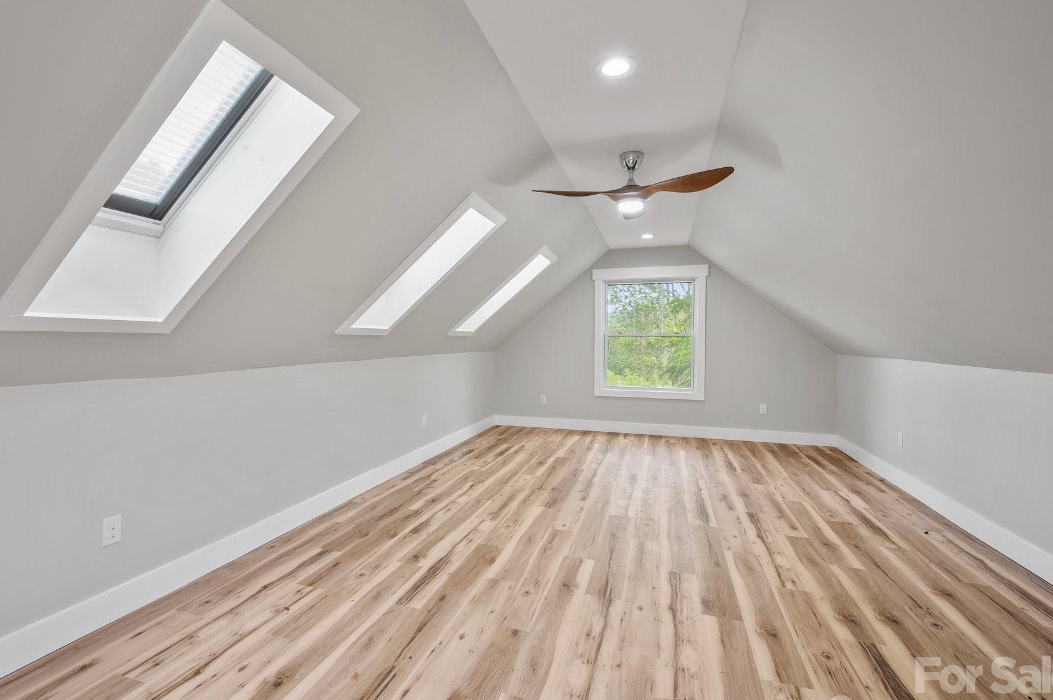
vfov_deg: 70.4
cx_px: 482
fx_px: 497
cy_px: 349
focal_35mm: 17
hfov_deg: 93.1
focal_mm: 14
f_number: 8
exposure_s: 1/2
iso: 200
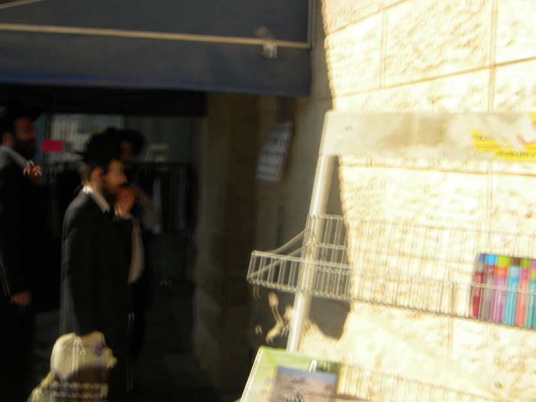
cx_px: 231
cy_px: 158
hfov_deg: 36.7
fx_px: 806
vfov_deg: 28.0
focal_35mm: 52
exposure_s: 1/293
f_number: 7.6
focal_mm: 7.3
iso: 80
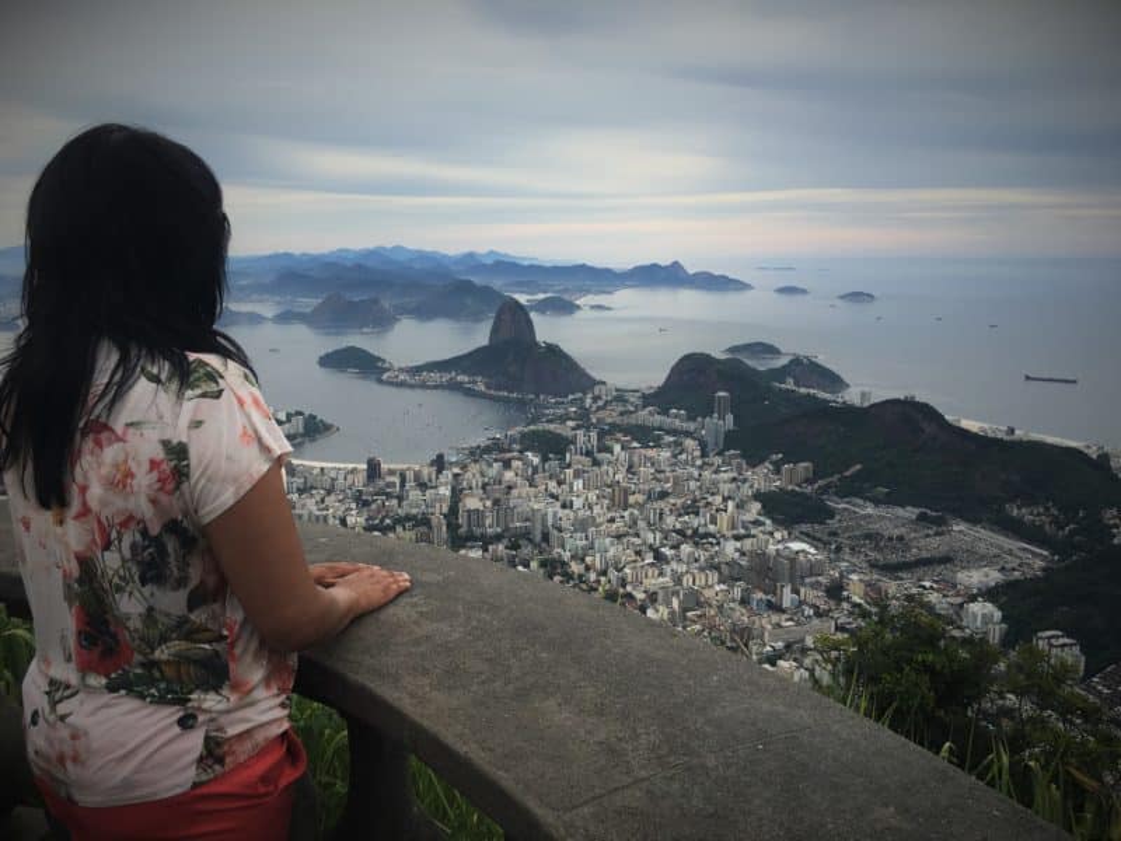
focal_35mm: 29
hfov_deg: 61.7
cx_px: 560
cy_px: 420
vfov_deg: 48.2
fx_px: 939
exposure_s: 1/894
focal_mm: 4.15
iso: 25
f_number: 2.2
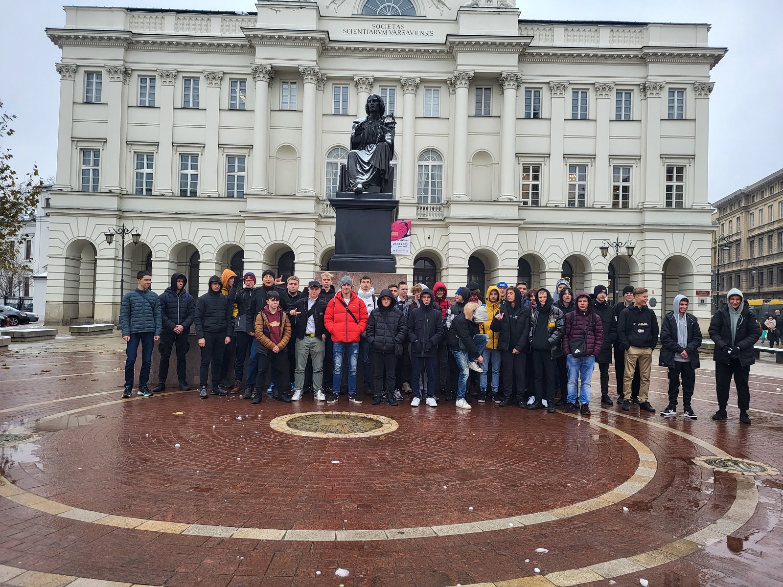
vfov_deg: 53.1
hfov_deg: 67.3
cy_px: 294
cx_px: 392
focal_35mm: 26
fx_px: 588
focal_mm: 5.4
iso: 40
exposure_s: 1/289
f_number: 1.8
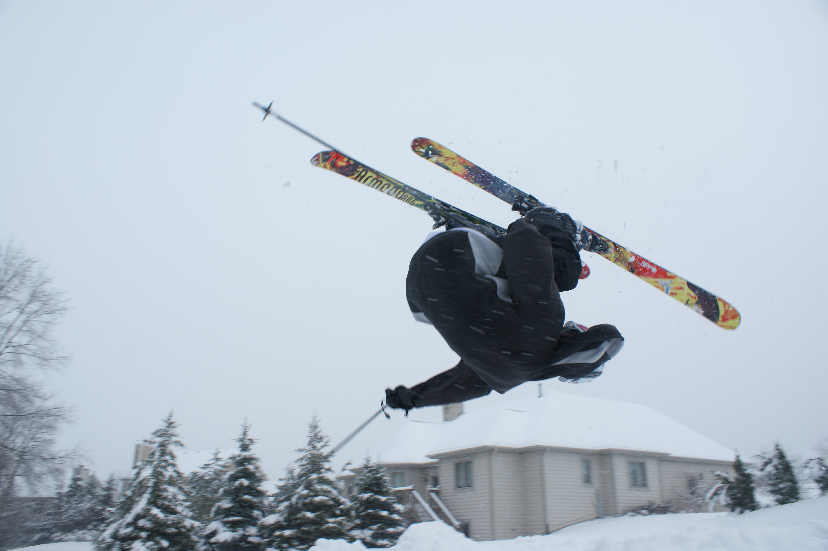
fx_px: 621
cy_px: 276
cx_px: 414
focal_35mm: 27
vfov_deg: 47.9
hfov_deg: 67.4
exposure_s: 1/250
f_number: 6.3
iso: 100
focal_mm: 18
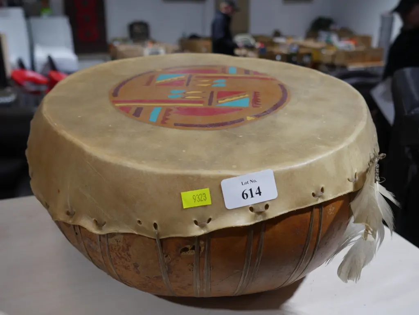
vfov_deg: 41.8
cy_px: 158
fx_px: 412
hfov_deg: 53.9
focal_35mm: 34
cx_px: 210
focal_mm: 17
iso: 250
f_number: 4
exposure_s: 1/60
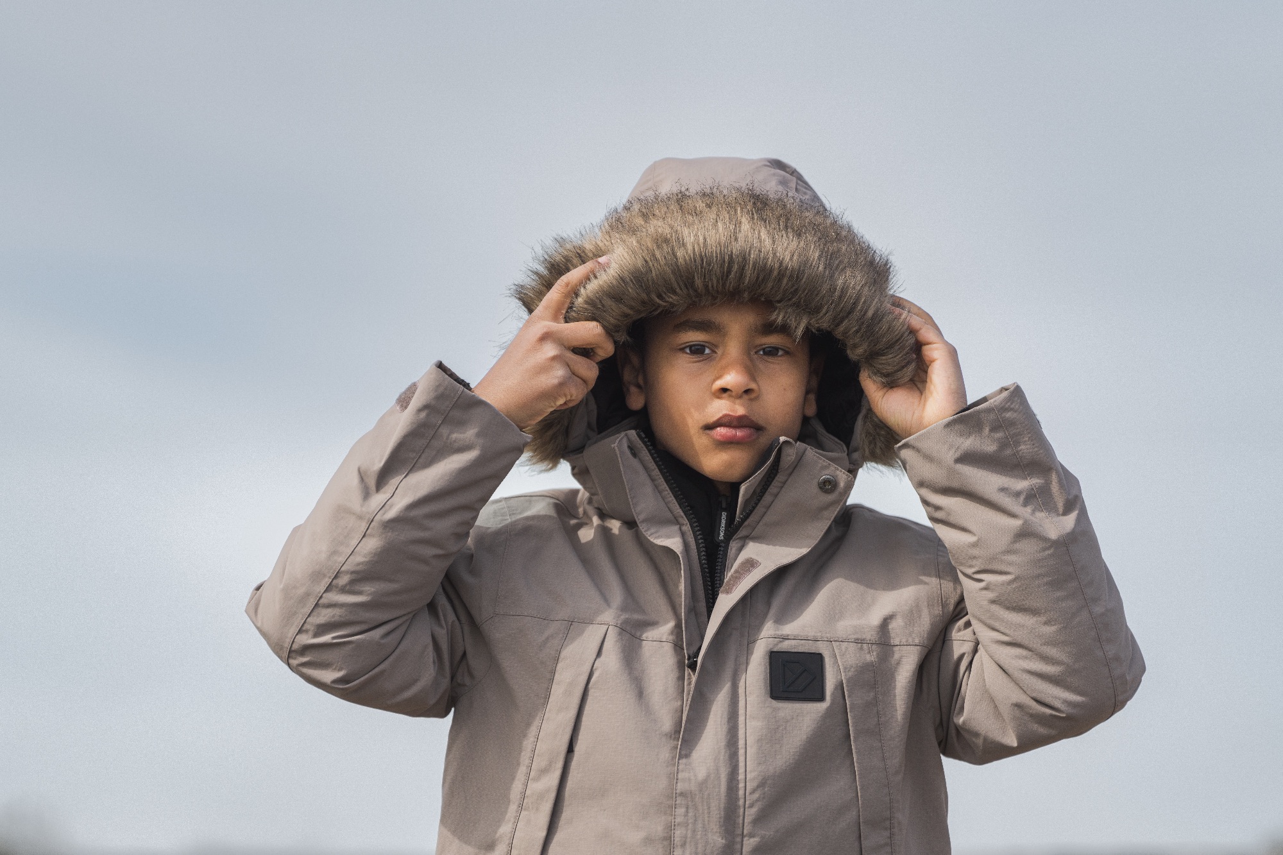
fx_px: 7127
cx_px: 642
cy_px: 428
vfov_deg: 6.9
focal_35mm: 200
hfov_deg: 10.3
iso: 400
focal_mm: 200
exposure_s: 1/5000
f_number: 2.8
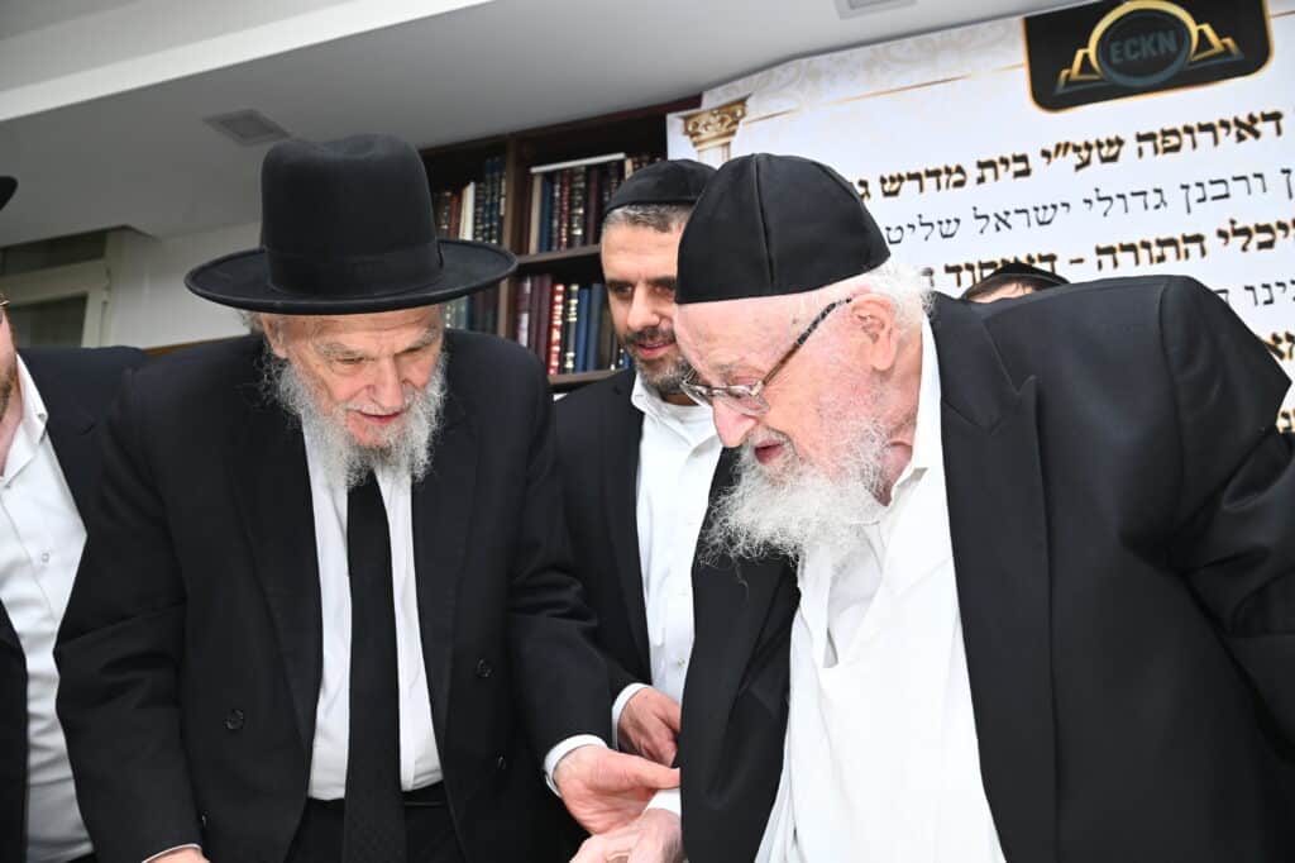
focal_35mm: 32
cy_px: 432
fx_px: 1151
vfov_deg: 41.1
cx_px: 648
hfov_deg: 58.7
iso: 1250
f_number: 6.3
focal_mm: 32
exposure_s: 1/100
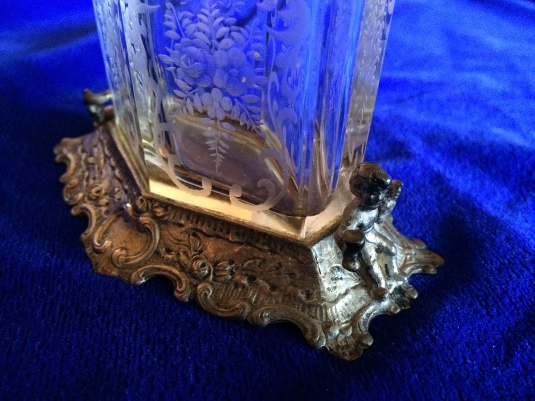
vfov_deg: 46.8
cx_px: 268
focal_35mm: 30
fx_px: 464
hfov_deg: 60.0
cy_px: 200
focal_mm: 4.12
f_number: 2.2
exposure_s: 1/15
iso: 500
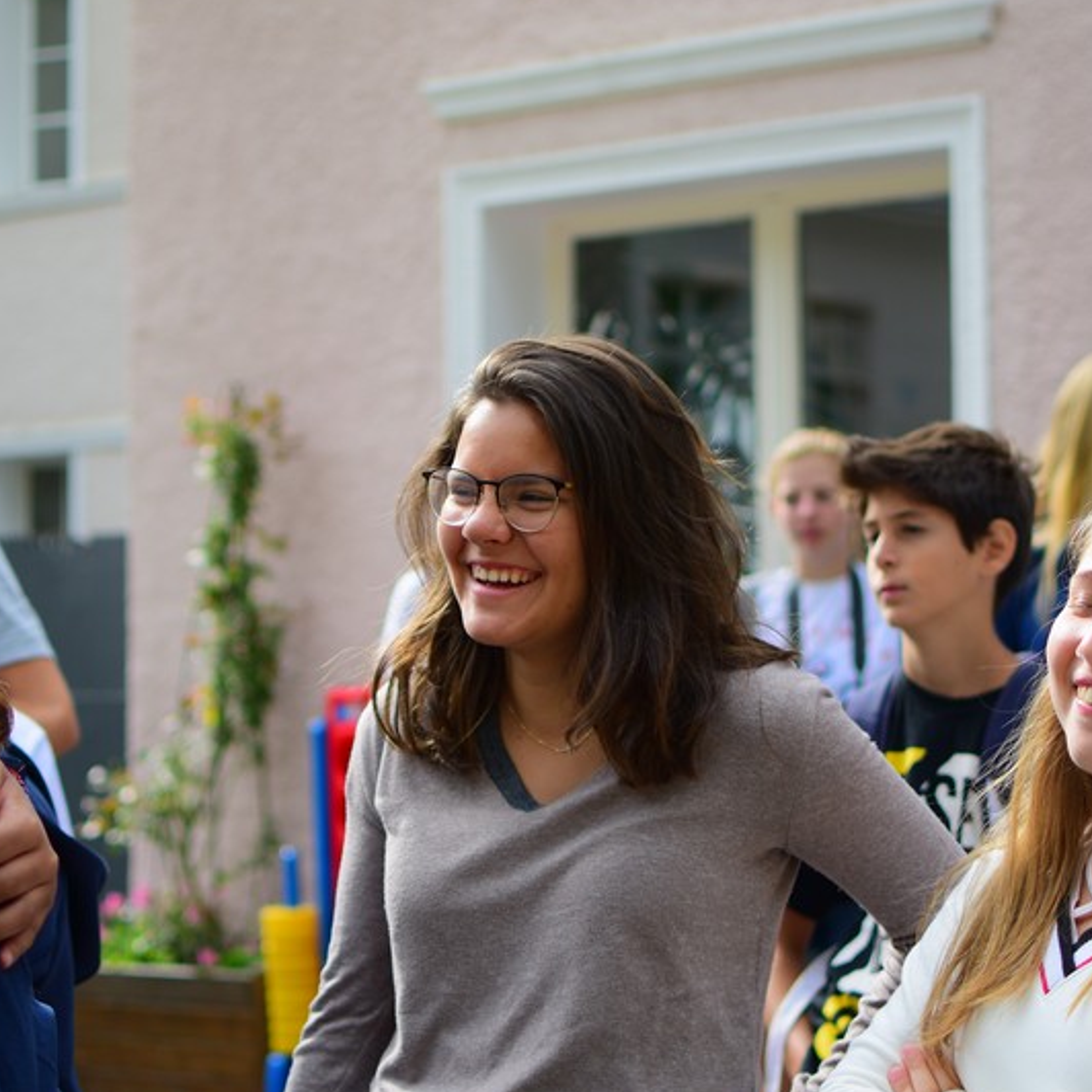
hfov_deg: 20.2
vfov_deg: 20.2
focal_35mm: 86
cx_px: 460
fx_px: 3063
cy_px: 574
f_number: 2
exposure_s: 1/800
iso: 100
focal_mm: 35
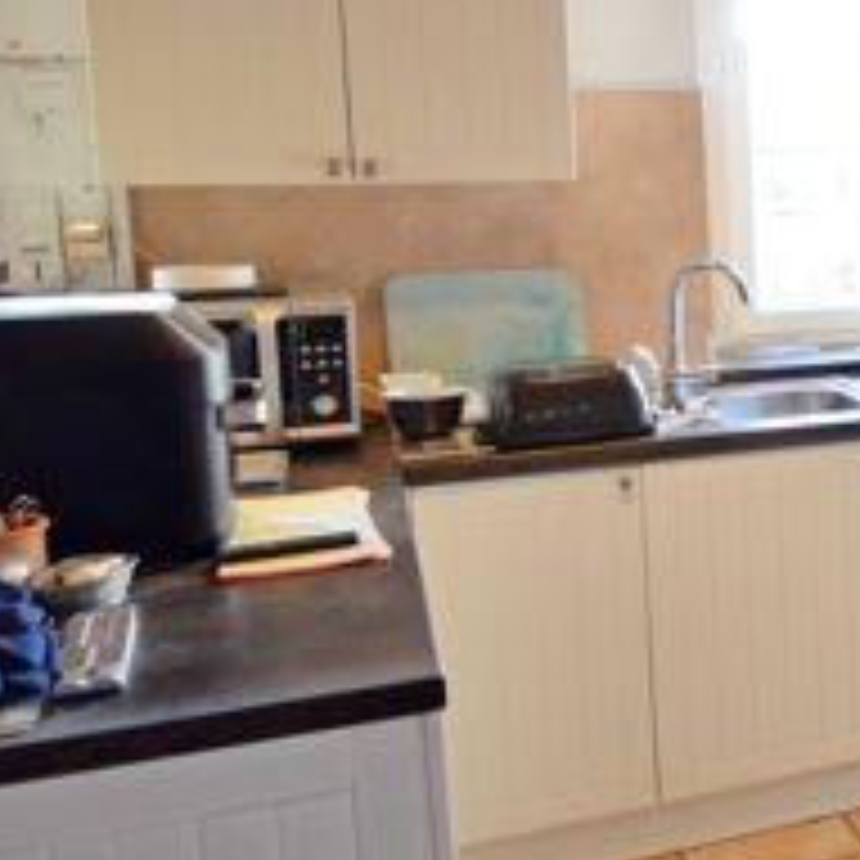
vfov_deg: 35.9
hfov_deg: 28.1
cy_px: 333
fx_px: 1321
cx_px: 1182
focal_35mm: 47
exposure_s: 1/60
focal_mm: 10
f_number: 4
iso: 400
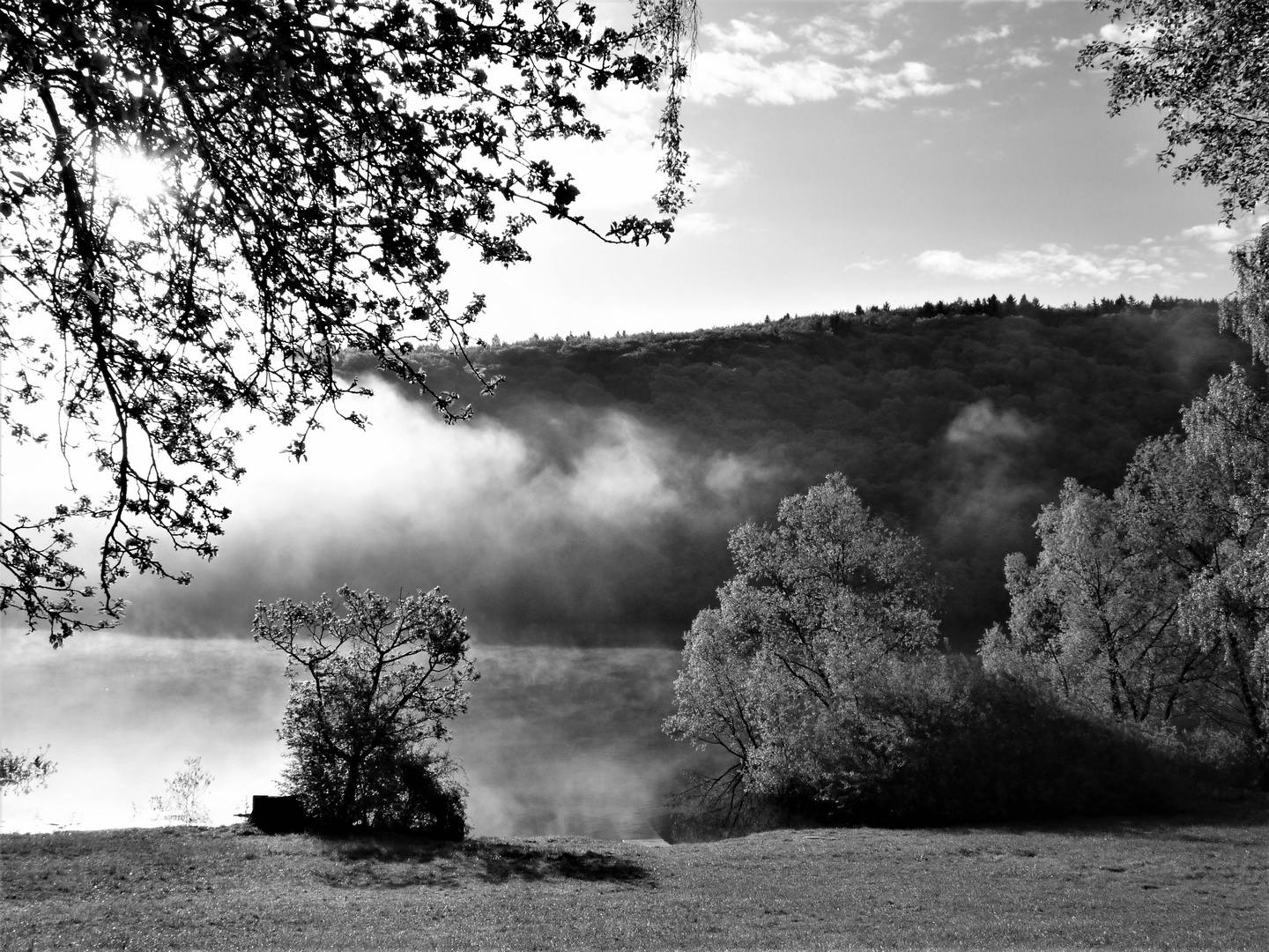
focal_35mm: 27
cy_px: 476
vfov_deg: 51.4
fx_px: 990
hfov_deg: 65.3
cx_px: 634
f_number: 5.6
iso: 125
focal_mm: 4.9
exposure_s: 1/320
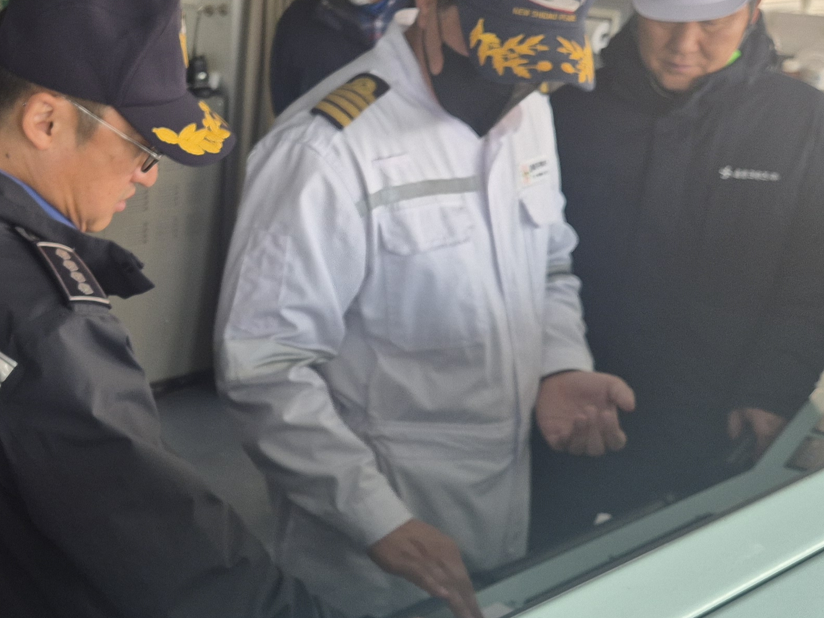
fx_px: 1381
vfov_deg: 25.2
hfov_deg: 31.7
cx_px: 84
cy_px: 290
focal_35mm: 58
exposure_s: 1/120
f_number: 1.8
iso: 50
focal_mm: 5.4
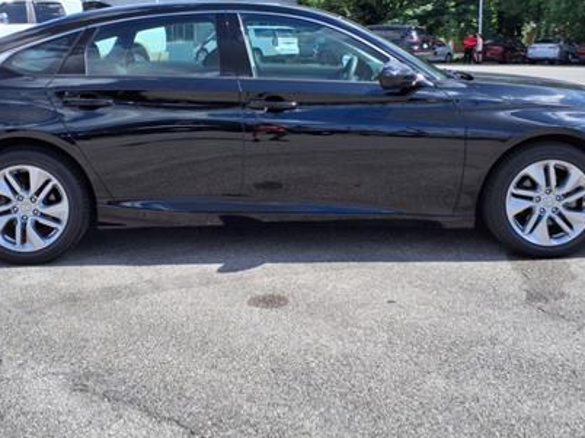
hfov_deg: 43.8
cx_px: 266
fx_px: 726
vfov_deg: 33.1
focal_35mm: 43
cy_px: 127
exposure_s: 1/2000
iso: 40
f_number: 1.9
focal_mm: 3.58
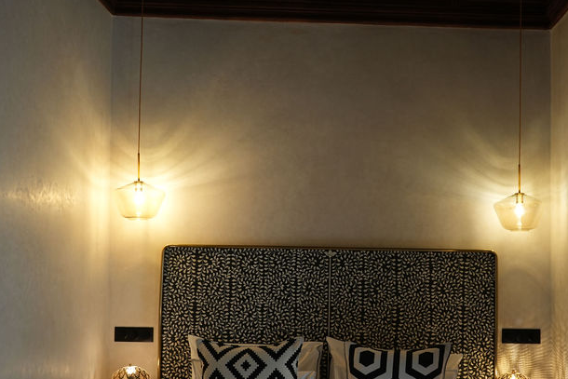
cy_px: 242
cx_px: 356
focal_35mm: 47
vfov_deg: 28.5
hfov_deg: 41.6
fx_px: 742
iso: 640
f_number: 3.5
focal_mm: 28
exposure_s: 1/30
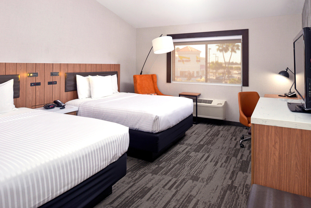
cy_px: 104
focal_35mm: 24
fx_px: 207
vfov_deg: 53.2
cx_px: 156
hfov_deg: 73.7
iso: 640
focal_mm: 24
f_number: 11
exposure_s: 1/40
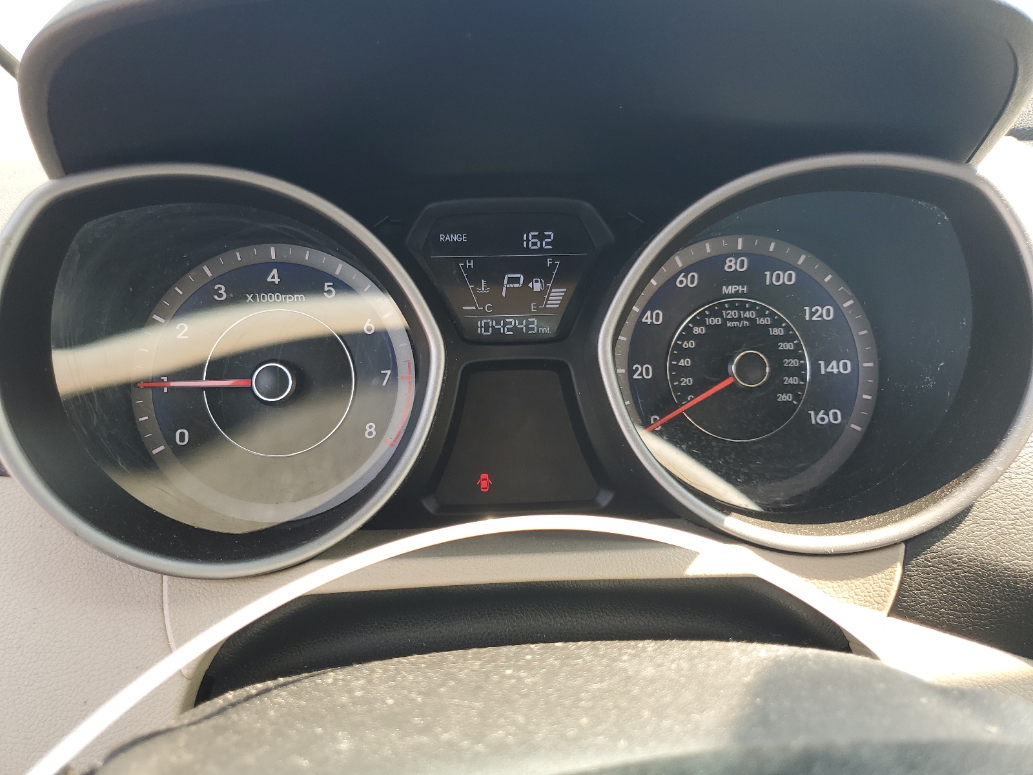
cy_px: 388
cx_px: 516
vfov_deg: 53.1
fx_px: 776
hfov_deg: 67.3
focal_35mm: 26
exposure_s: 1/189
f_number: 1.5
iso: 50
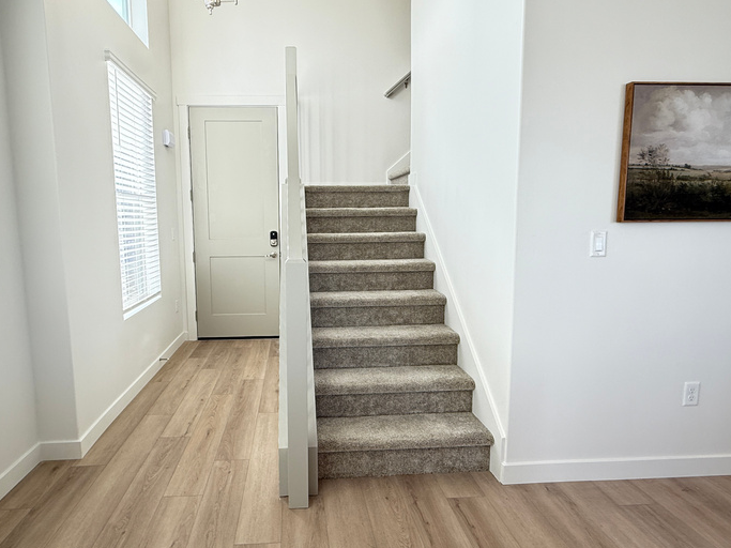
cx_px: 319
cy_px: 271
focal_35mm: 21
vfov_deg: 63.4
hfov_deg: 78.6
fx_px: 443
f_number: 2.2
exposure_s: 1/120
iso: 100
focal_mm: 2.22
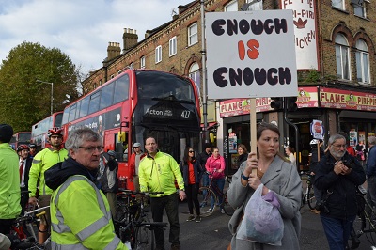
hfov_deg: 62.0
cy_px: 125
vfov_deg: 43.5
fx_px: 313
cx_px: 188
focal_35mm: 30
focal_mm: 20
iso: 200
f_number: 9
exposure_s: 1/320
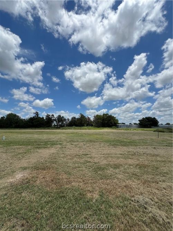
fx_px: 87
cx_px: 86
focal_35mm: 13
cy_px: 116
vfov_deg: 106.2
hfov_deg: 89.9
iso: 32
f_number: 1.8
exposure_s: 1/3040
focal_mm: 1.57
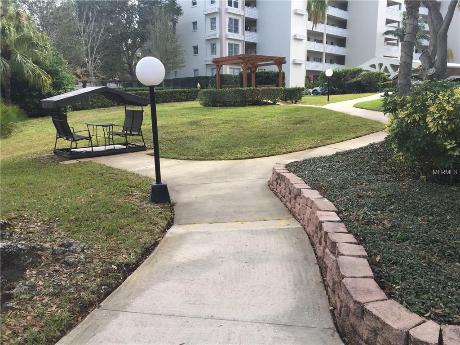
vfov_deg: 48.2
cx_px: 230
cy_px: 172
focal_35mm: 29
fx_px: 385
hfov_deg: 61.7
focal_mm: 4.15
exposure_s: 1/557
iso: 32
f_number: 2.2
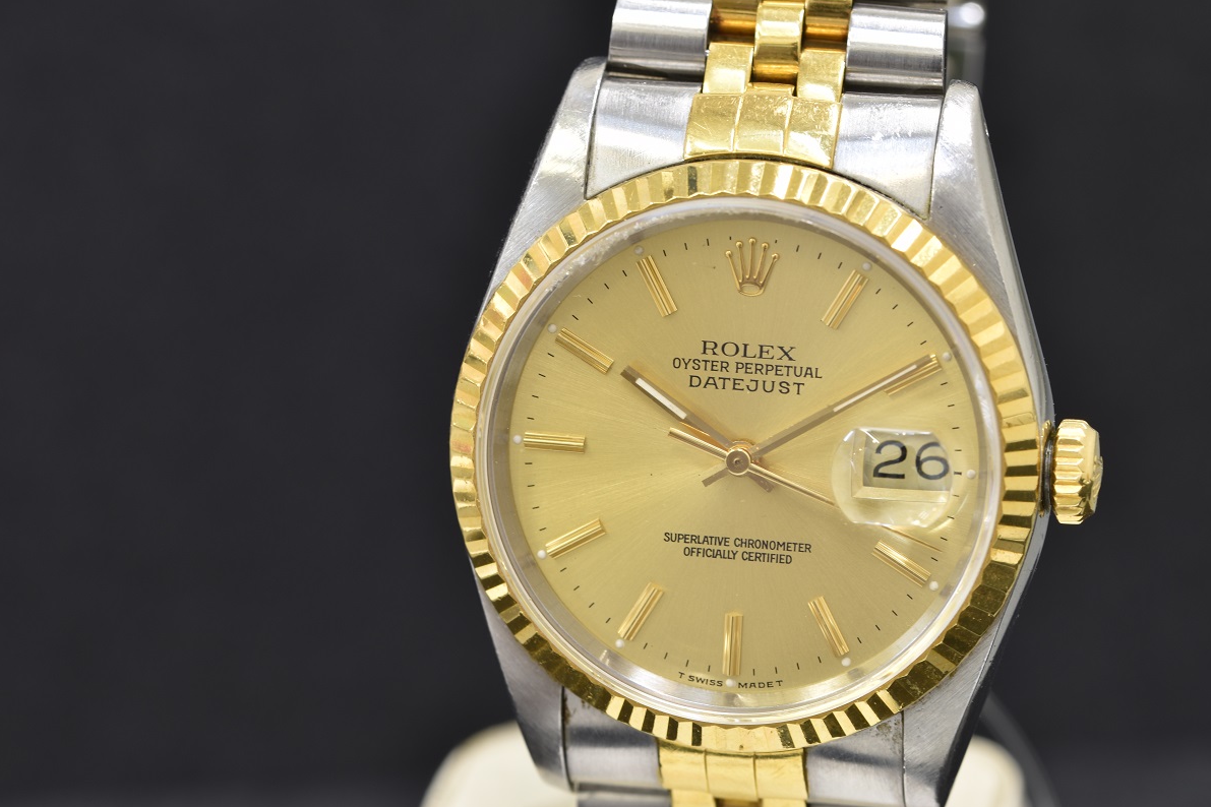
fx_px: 4575
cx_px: 605
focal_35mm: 136
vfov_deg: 10.1
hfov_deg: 15.1
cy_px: 406
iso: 100
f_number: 10
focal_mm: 90
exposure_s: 1/2.5
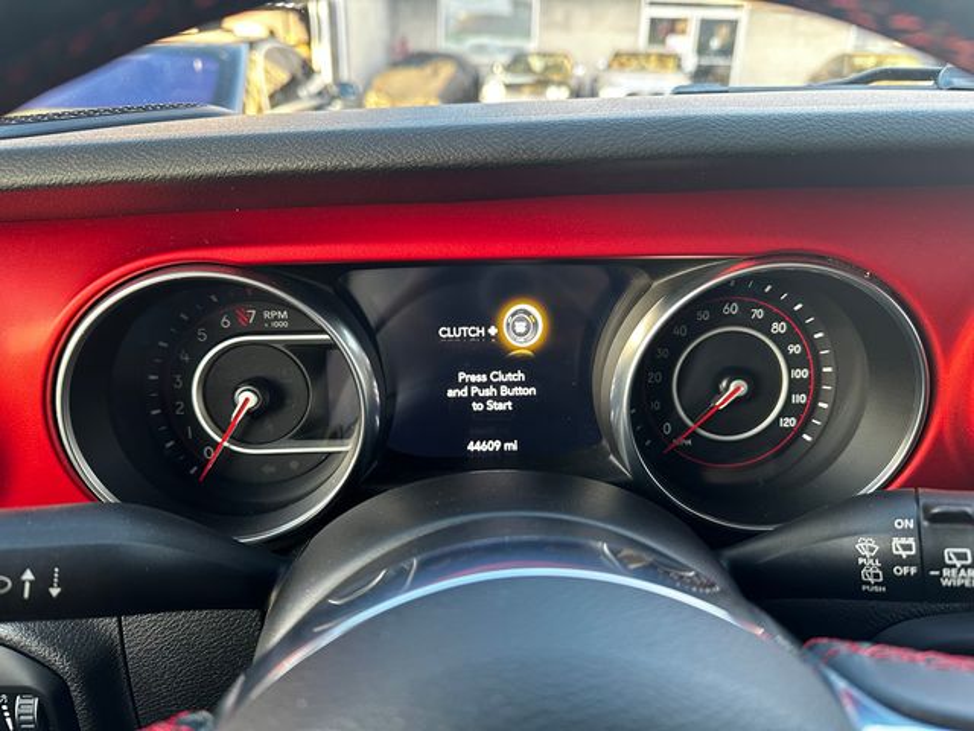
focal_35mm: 24
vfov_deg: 56.8
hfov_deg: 71.6
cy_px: 366
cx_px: 487
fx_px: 675
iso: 250
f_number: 1.78
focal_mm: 6.86
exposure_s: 1/76
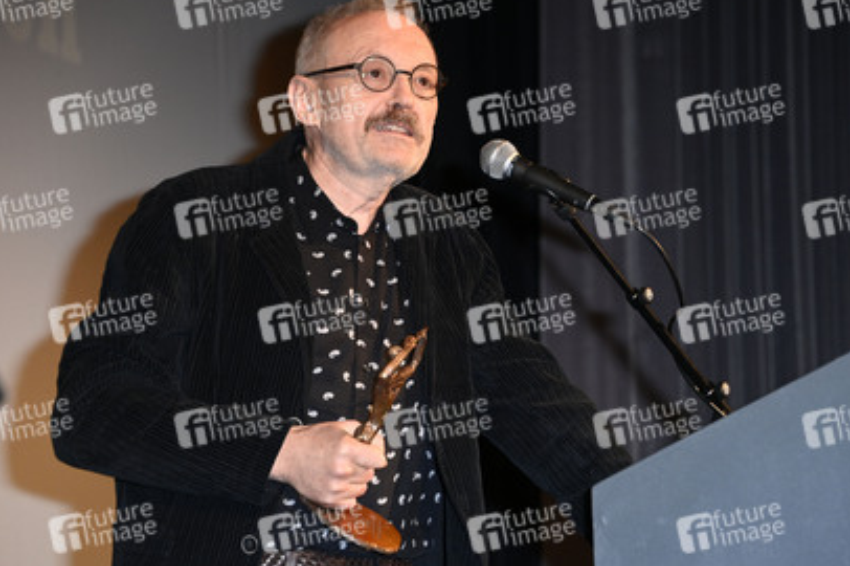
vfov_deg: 9.1
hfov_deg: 13.7
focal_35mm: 150
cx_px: 466
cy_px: 266
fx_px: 3539
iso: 2000
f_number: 5.6
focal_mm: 135
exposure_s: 1/125
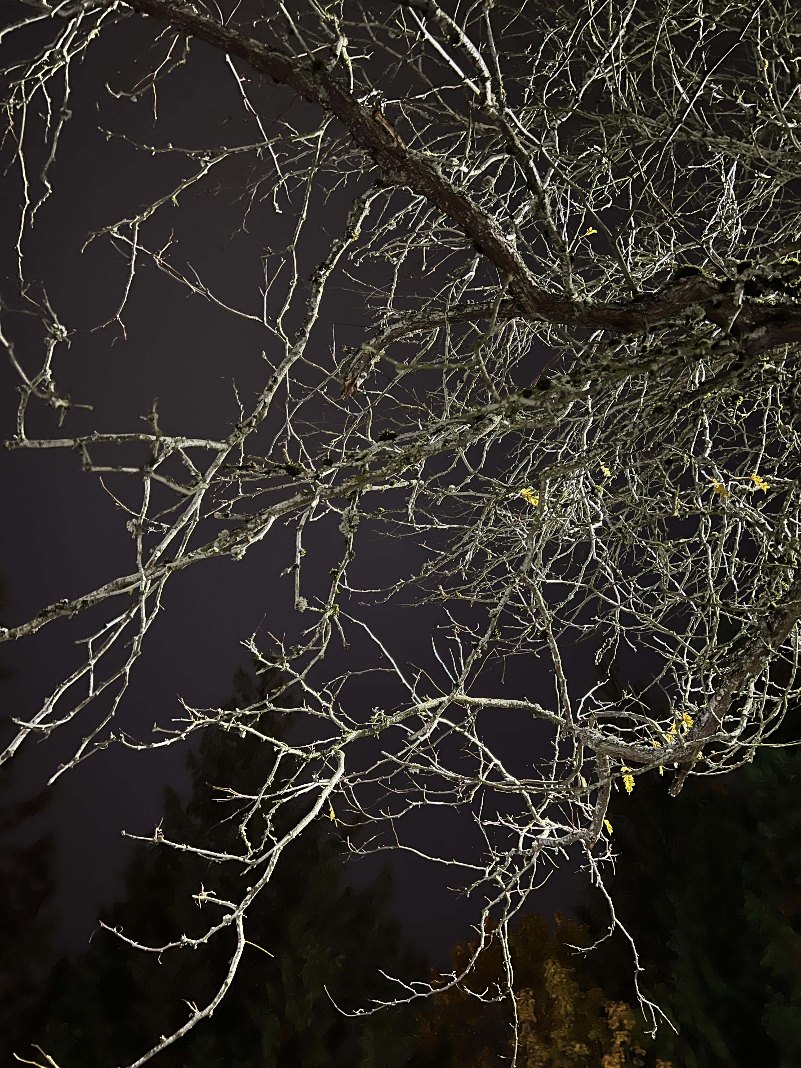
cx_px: 400
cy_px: 534
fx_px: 802
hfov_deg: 53.1
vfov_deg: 67.3
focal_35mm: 26
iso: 800
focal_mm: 5.7
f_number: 1.5
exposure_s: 1/11
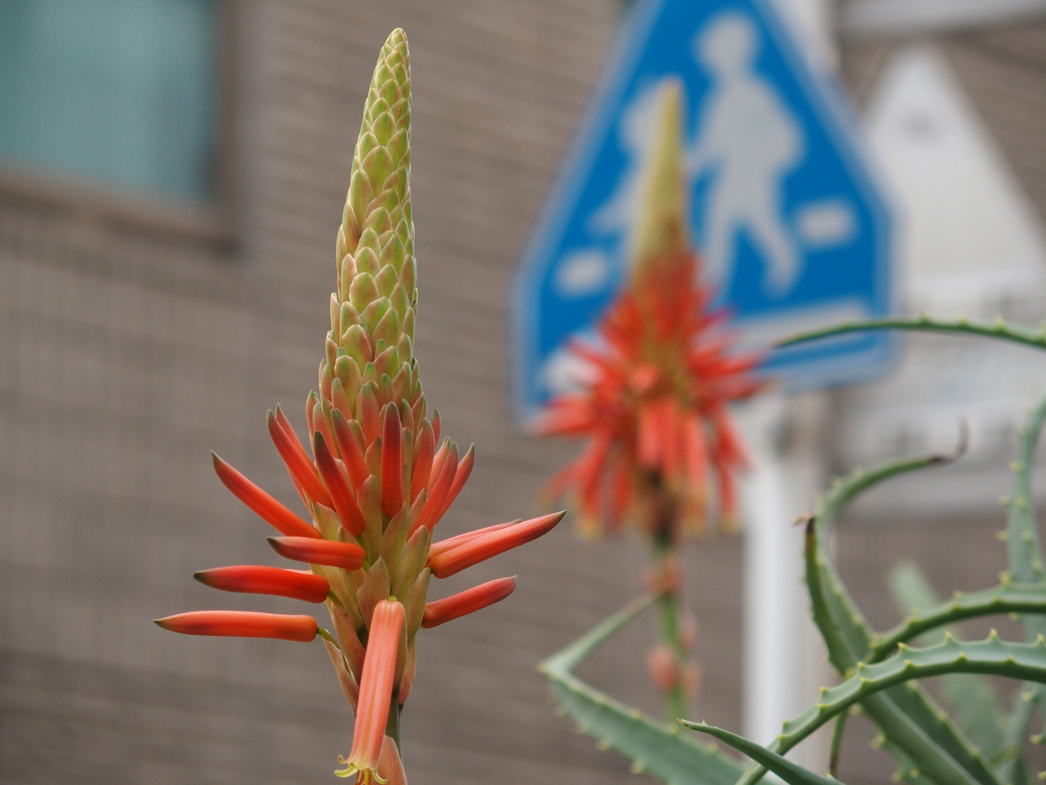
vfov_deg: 9.9
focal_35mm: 150
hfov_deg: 13.2
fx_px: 4533
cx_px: 523
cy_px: 392
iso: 200
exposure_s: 1/200
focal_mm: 31.8
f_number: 2.8
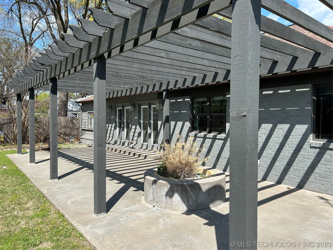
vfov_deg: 53.1
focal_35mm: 26
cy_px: 125
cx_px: 166
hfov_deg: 67.3
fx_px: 250
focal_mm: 5.7
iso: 50
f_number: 1.5
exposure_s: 1/2571
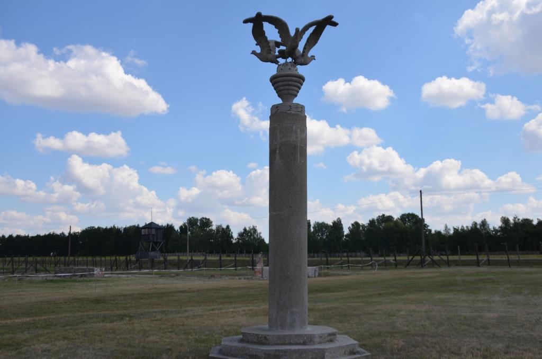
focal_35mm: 39
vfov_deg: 34.1
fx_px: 586
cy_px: 180
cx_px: 271
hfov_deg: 49.6
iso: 100
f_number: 9
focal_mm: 26
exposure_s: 1/320
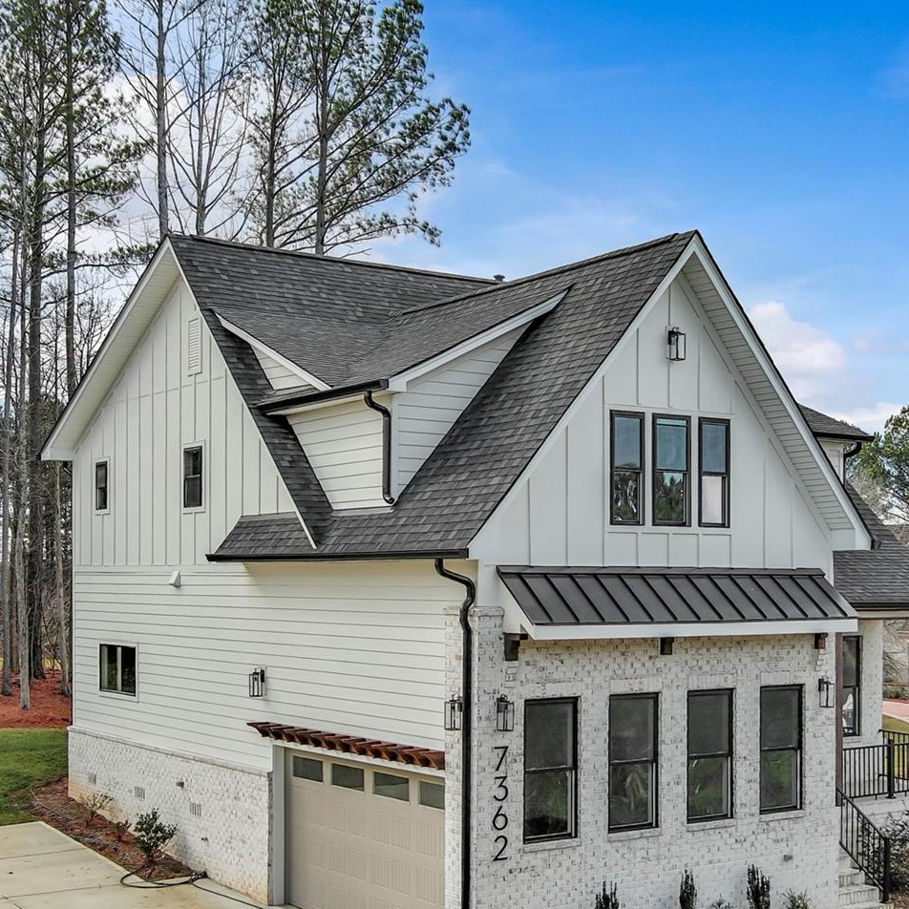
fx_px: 1575
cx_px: 532
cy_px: 572
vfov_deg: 32.0
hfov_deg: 32.1
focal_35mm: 53
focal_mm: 10.57
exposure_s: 1/1000
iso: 100
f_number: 2.8
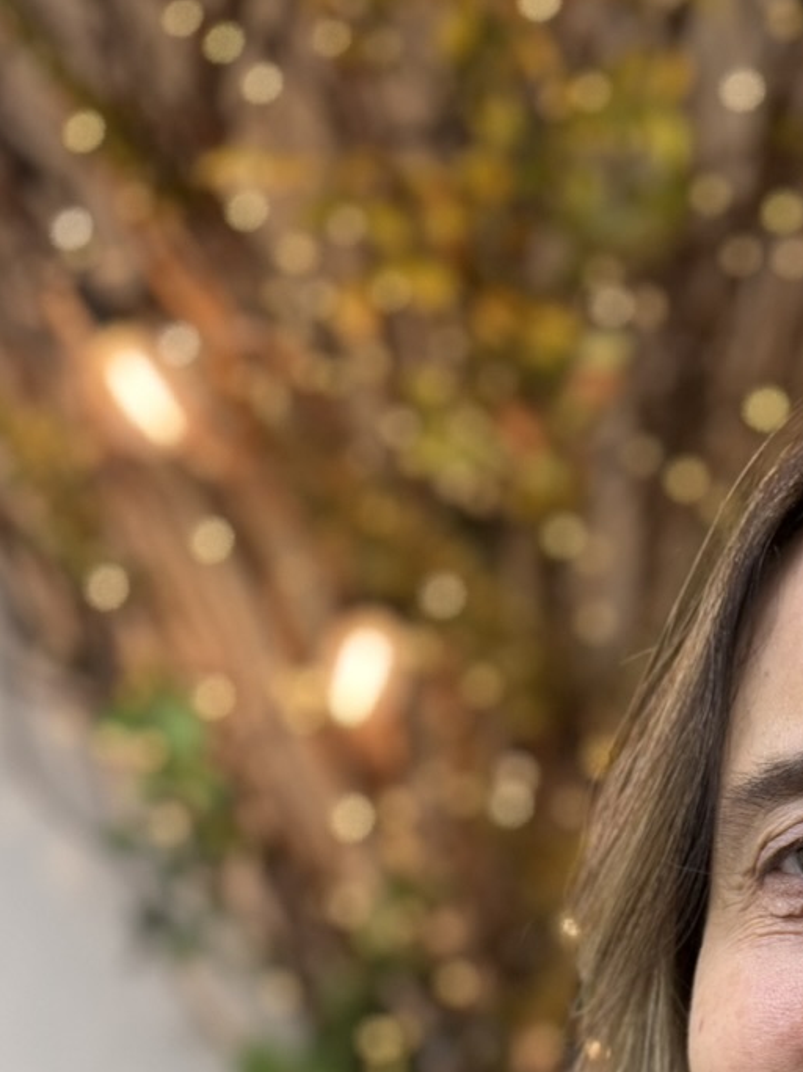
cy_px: 1174
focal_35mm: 72
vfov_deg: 25.2
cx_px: 1052
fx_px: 2228
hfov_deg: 18.9
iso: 160
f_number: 1.78
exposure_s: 1/60
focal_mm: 6.76
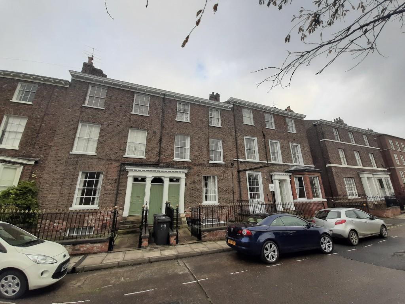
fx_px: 152
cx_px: 202
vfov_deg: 89.9
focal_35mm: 13
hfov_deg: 106.2
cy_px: 152
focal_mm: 1.42
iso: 40
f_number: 2.2
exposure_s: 1/407
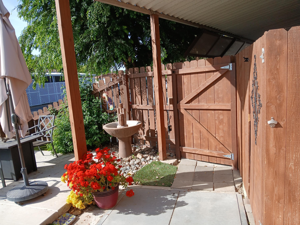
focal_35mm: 26
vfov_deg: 53.1
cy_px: 112
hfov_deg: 67.3
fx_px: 225
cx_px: 150
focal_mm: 3.98
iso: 20
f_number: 1.8
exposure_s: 1/290
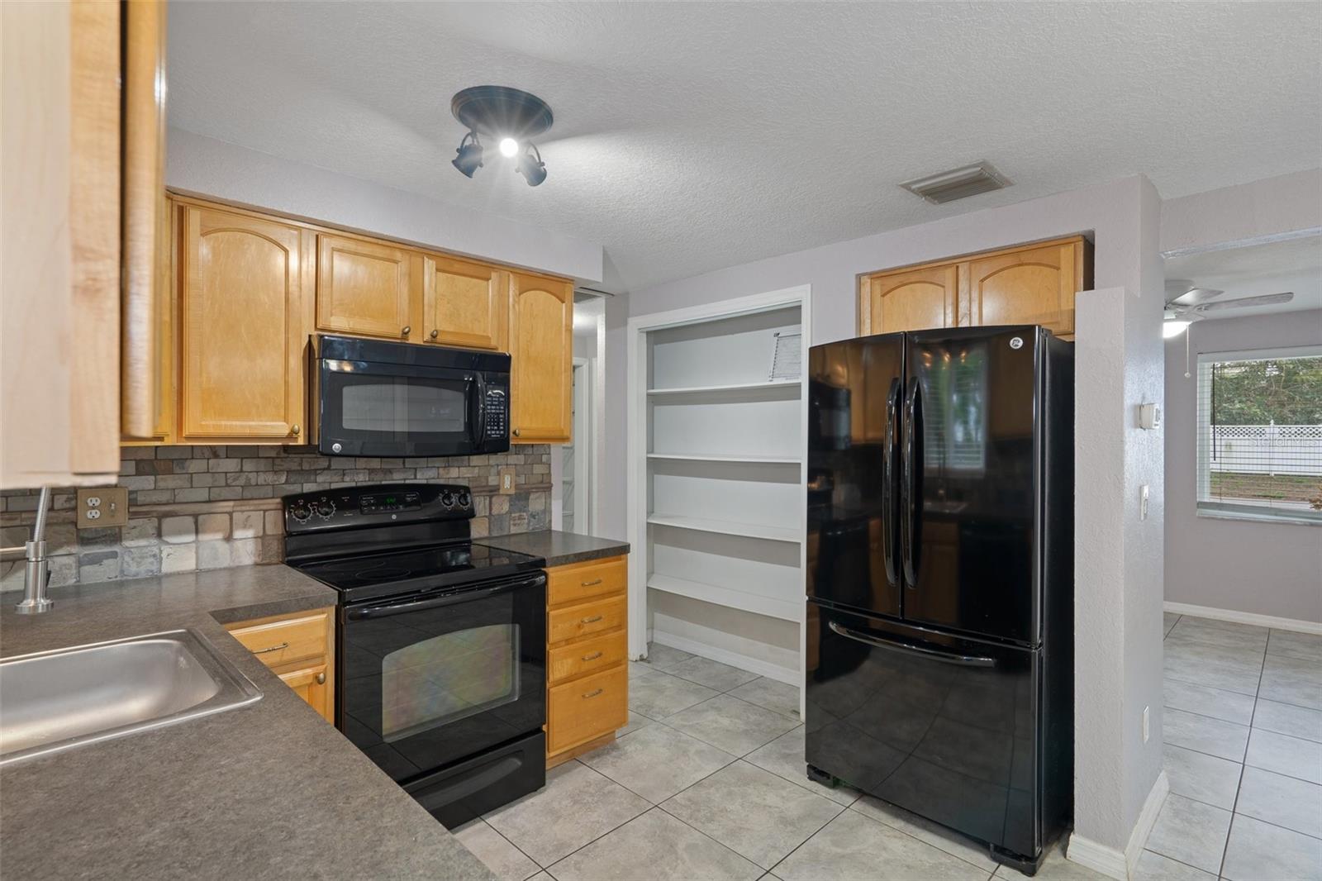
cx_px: 661
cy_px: 440
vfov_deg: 70.4
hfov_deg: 93.3
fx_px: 624
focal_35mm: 17
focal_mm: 17
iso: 320
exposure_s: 1
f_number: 8
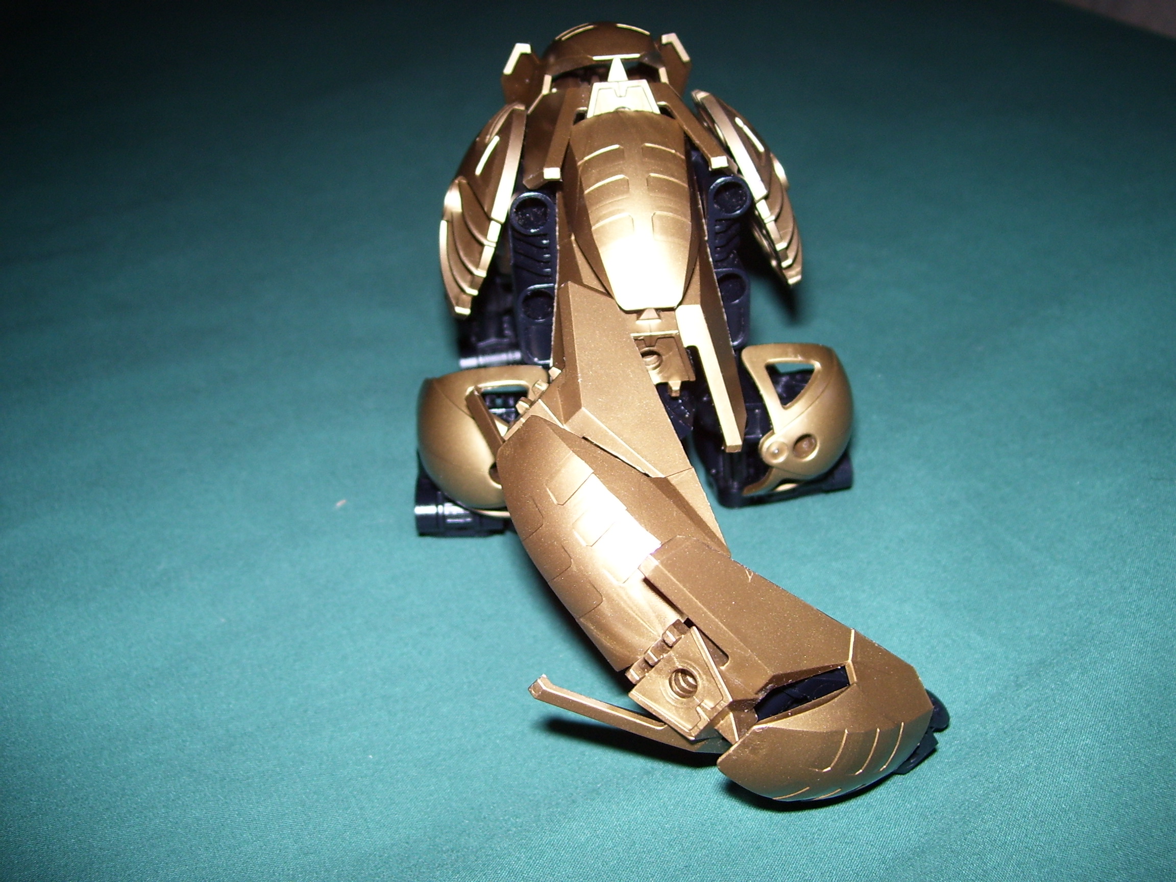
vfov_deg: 39.7
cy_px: 441
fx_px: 1223
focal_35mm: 36
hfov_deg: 51.4
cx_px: 588
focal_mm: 6
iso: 80
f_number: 2.7
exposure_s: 1/60
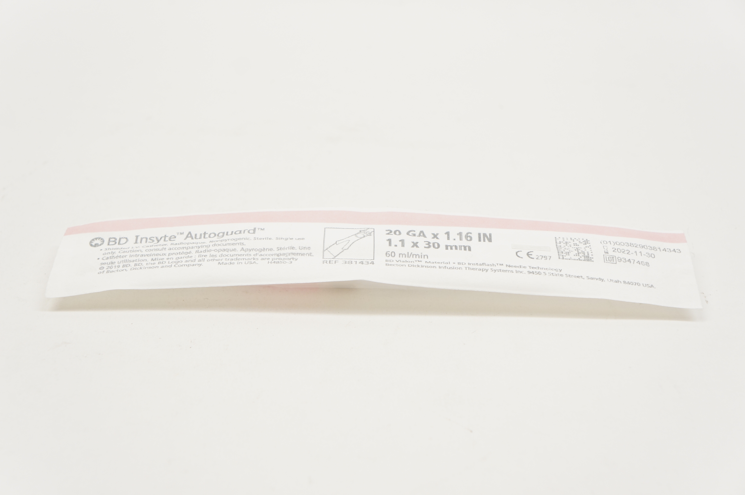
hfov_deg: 34.2
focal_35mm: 58
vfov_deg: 23.1
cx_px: 372
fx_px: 1209
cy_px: 248
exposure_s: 1/60
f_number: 6.3
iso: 400
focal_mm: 39
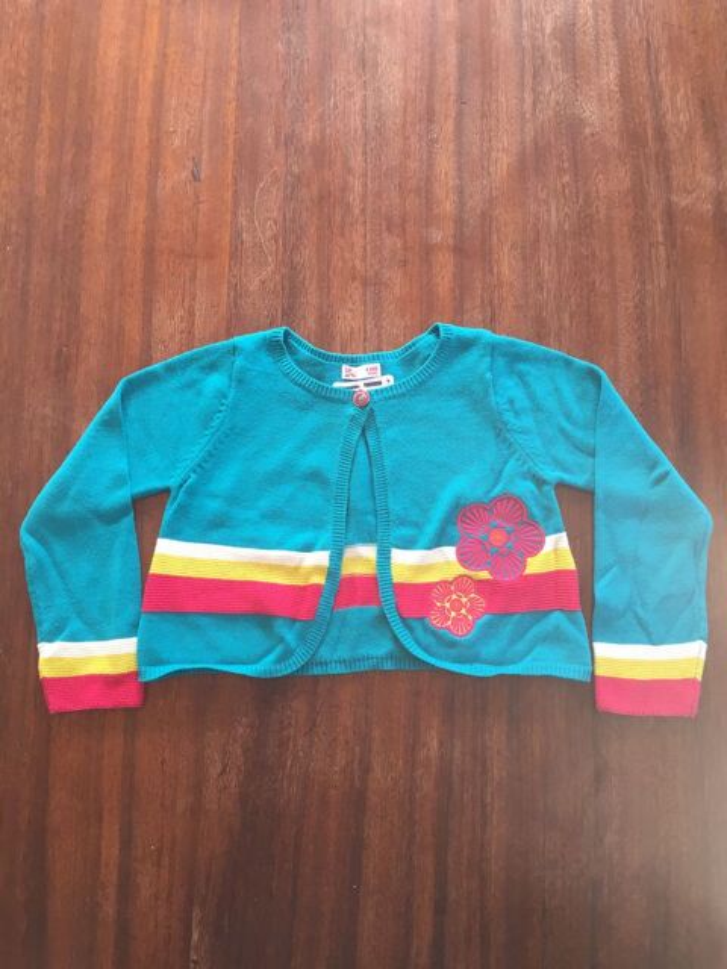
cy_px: 484
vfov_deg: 61.7
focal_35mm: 29
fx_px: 812
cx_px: 364
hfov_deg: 48.2
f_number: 2.2
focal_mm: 4.15
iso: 100
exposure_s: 1/33
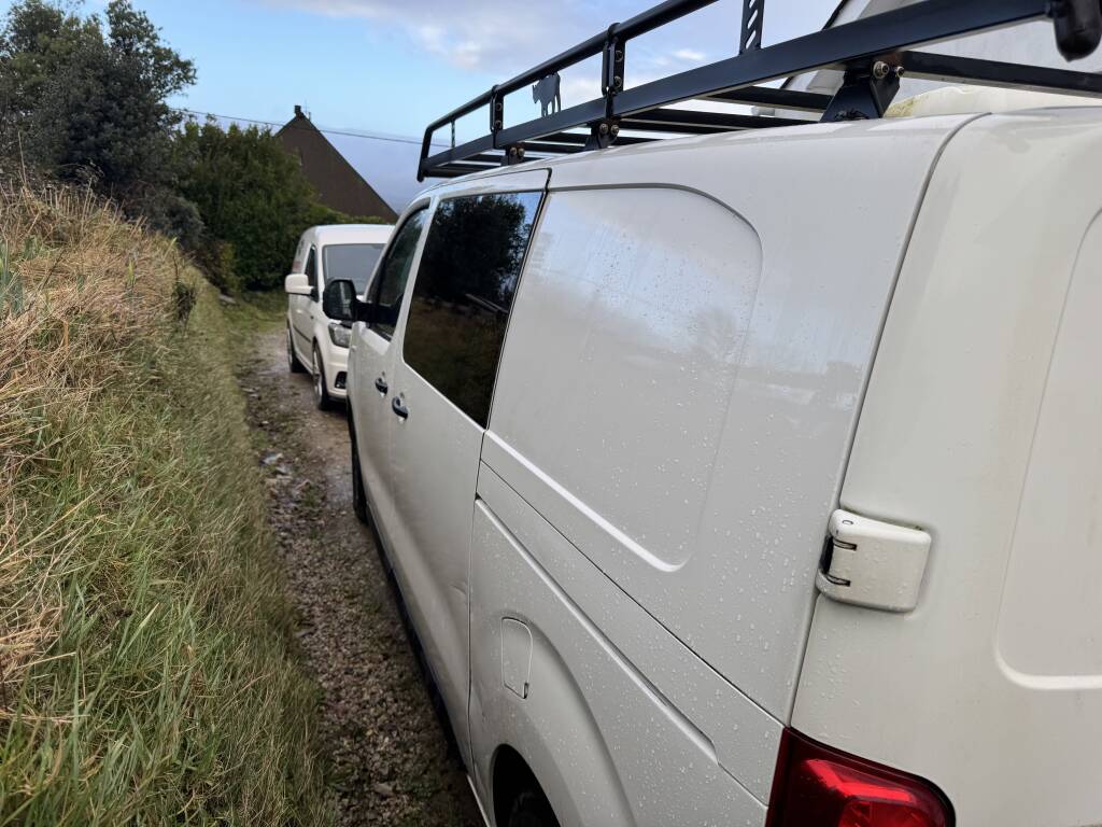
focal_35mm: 24
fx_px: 764
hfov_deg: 71.6
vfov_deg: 56.8
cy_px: 414
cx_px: 551
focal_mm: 6.76
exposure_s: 1/792
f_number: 1.78
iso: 80
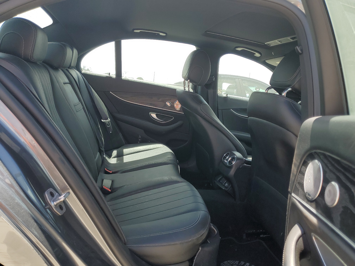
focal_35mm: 26
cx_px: 178
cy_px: 133
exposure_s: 1/769
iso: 50
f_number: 1.5
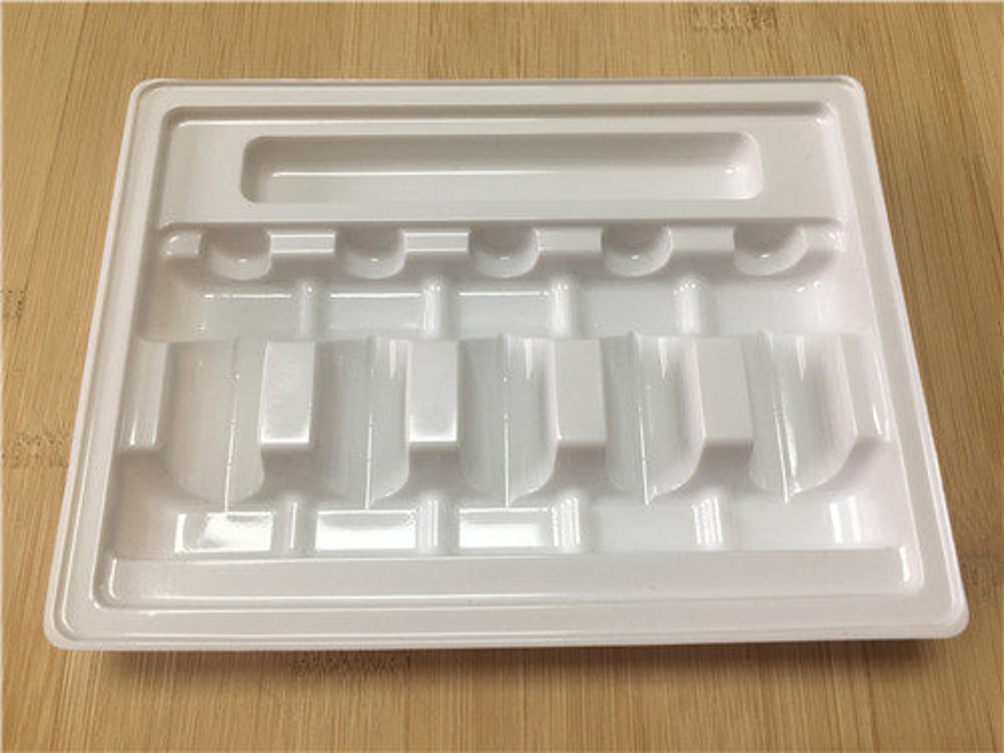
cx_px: 502
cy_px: 376
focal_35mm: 29
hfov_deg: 61.7
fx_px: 841
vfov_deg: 48.2
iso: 32
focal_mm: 4.15
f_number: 2.2
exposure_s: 1/50
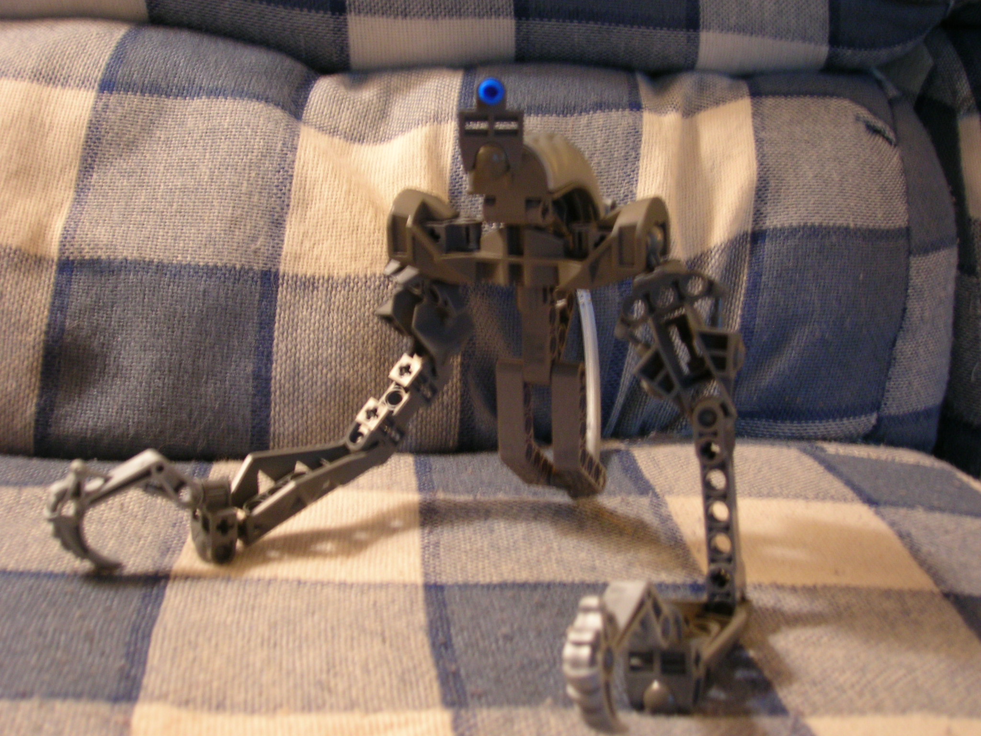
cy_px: 368
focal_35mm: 46
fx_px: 1304
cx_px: 490
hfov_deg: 41.2
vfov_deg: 31.5
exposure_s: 1/3.5
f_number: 3.2
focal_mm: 7.7
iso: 86
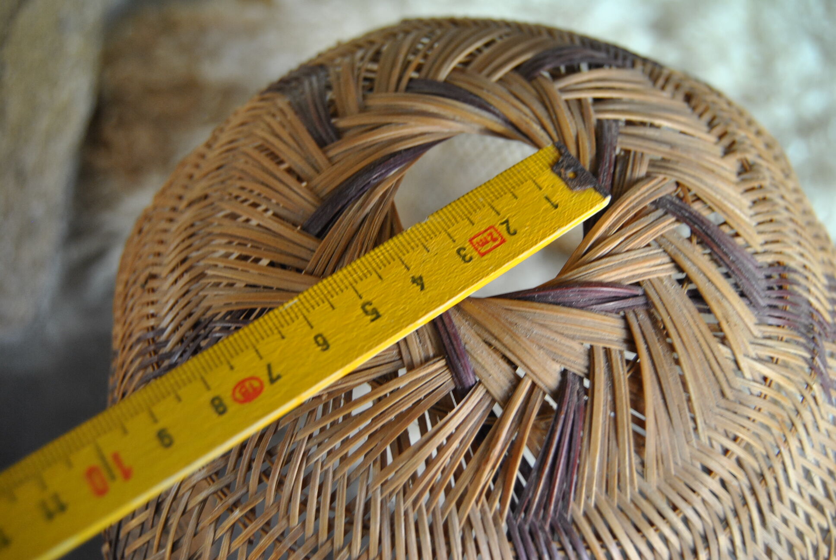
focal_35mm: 39
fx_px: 907
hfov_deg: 49.5
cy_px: 280
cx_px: 418
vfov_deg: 34.3
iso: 450
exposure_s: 1/30
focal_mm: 26
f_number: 4
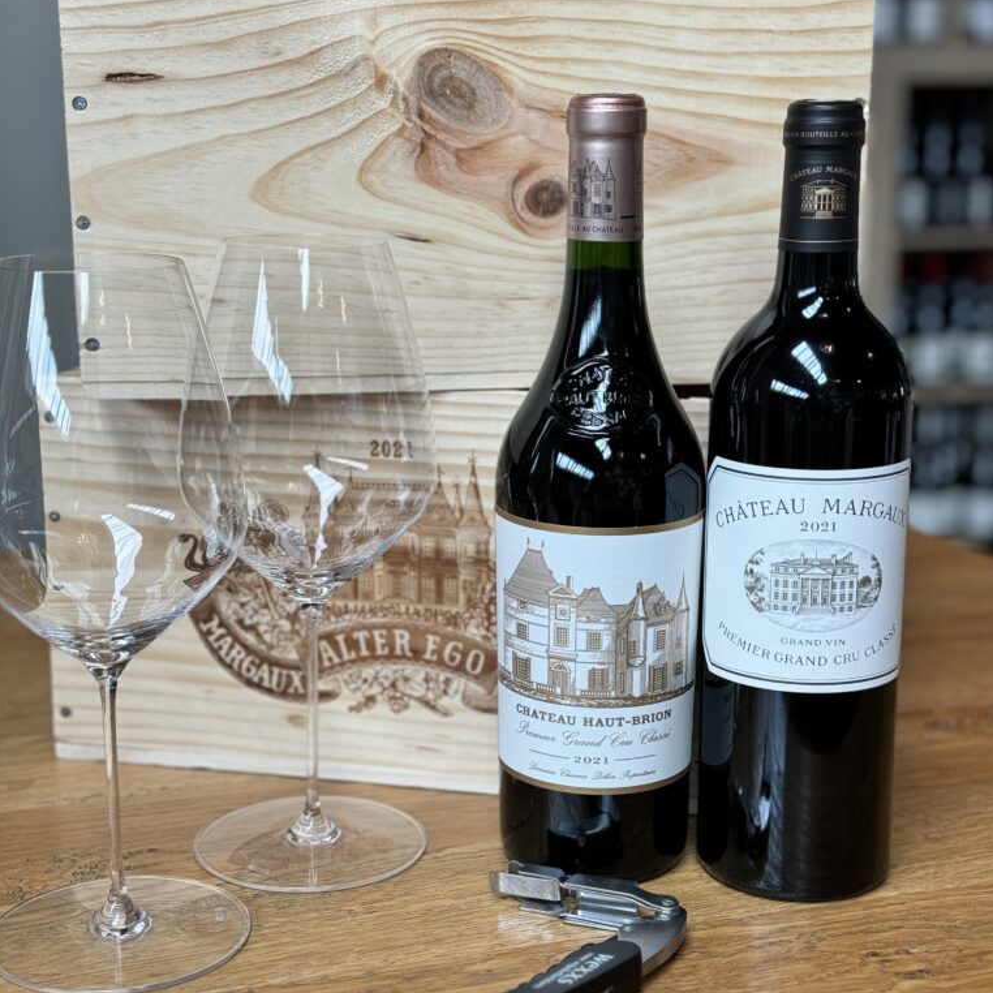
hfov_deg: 30.0
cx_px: 498
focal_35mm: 57
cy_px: 494
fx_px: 1850
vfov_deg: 30.0
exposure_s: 1/104
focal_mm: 6.86
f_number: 1.78
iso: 50
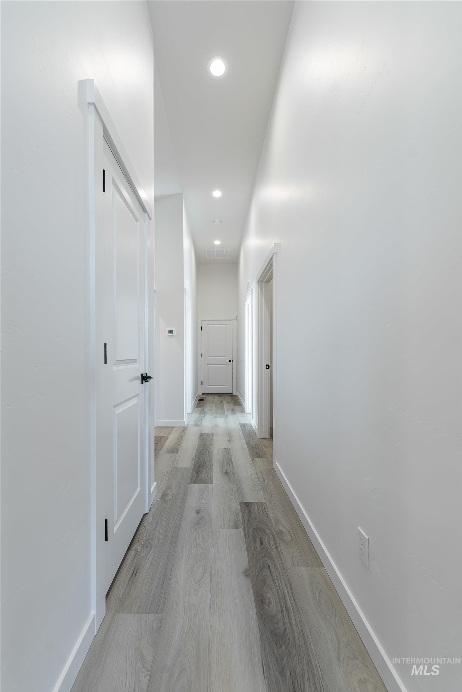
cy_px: 346
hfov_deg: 81.3
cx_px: 231
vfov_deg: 104.2
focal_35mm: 14
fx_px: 269
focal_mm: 14
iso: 100
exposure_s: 1/5
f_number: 4.5
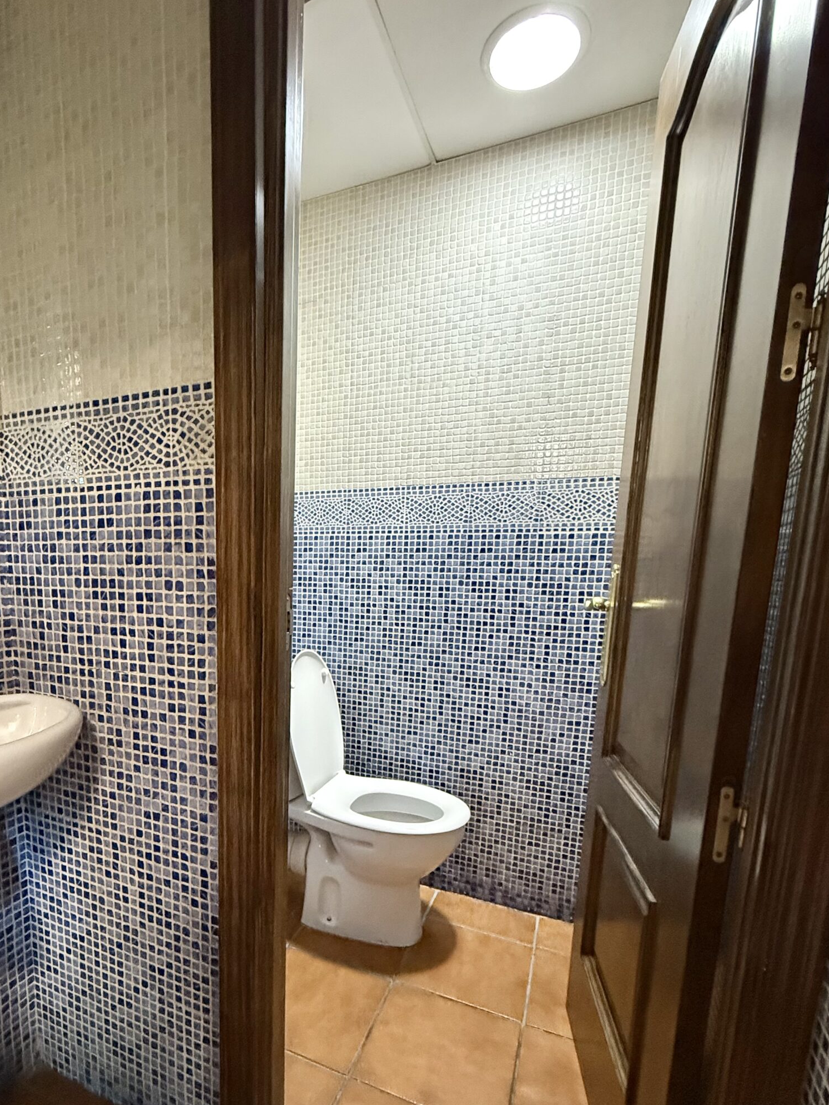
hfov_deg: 70.4
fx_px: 575
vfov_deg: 86.7
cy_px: 662
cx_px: 309
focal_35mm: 18
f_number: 2.2
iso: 800
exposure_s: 1/50
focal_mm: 2.22
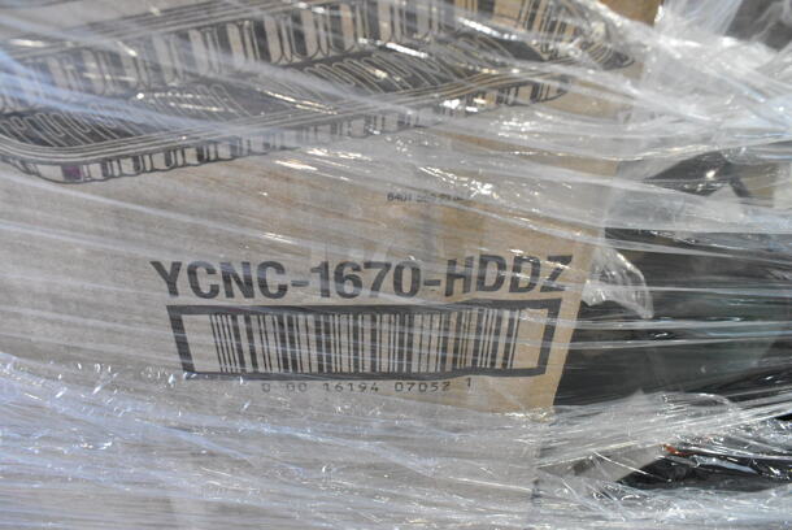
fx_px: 595
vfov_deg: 48.0
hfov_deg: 67.3
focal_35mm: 27
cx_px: 396
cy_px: 265
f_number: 7.1
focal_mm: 18
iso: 6400
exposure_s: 1/200
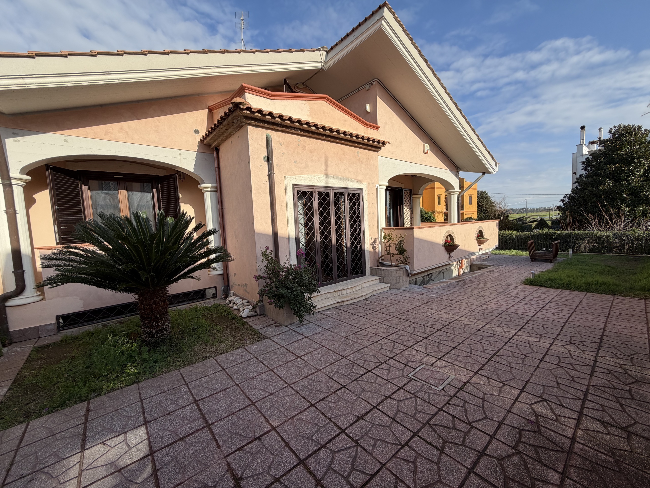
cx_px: 325
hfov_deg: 102.1
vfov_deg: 85.7
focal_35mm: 14
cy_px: 244
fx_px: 263
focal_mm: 2.22
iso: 25
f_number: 2.2
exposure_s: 1/770
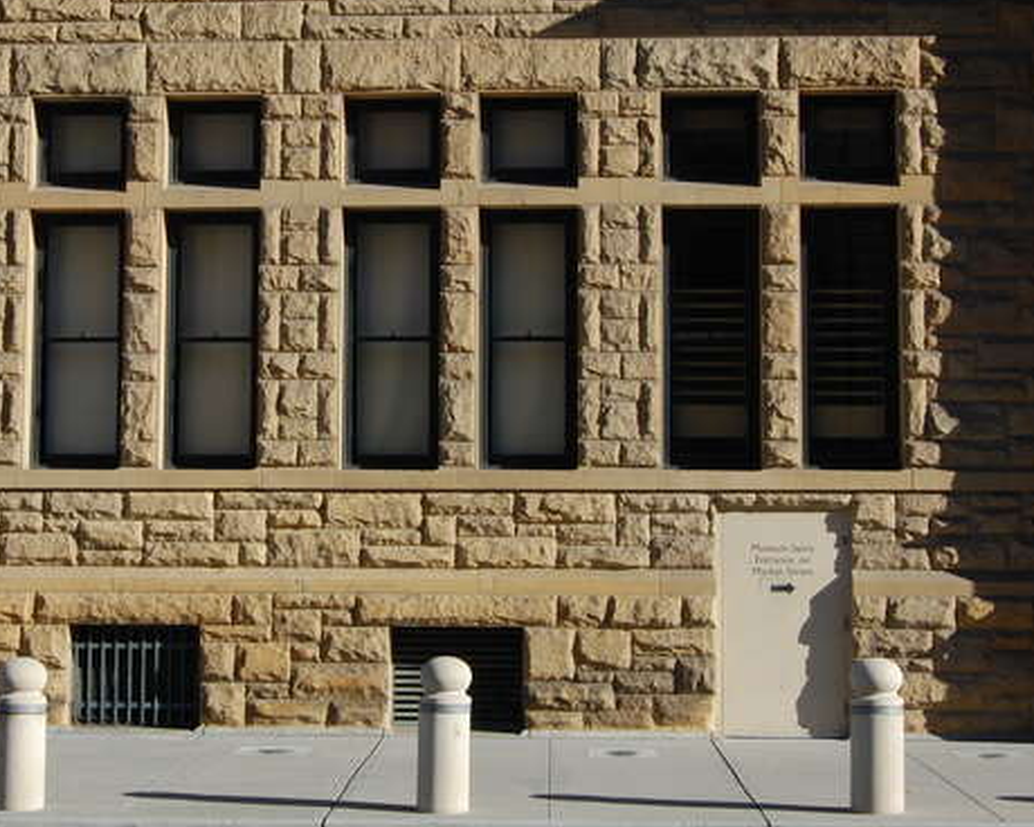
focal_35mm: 76
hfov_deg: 25.0
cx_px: 384
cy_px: 312
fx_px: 2320
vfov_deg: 20.2
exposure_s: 1/100
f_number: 14
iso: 200
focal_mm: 31
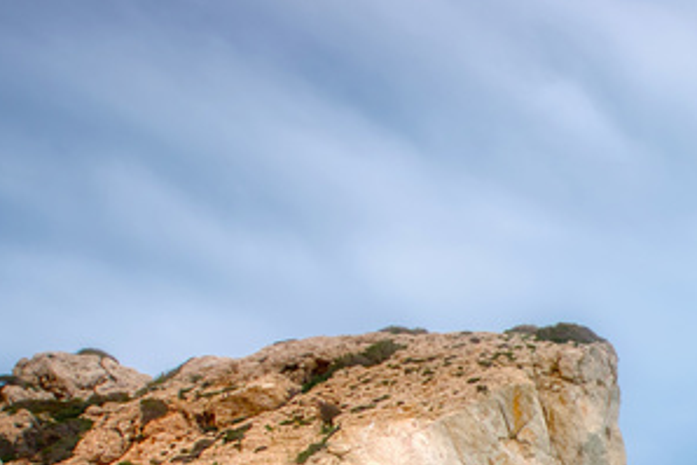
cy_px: 571
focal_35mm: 57
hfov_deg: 28.9
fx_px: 1104
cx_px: 891
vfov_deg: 21.9
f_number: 16
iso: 50
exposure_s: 1
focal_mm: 17
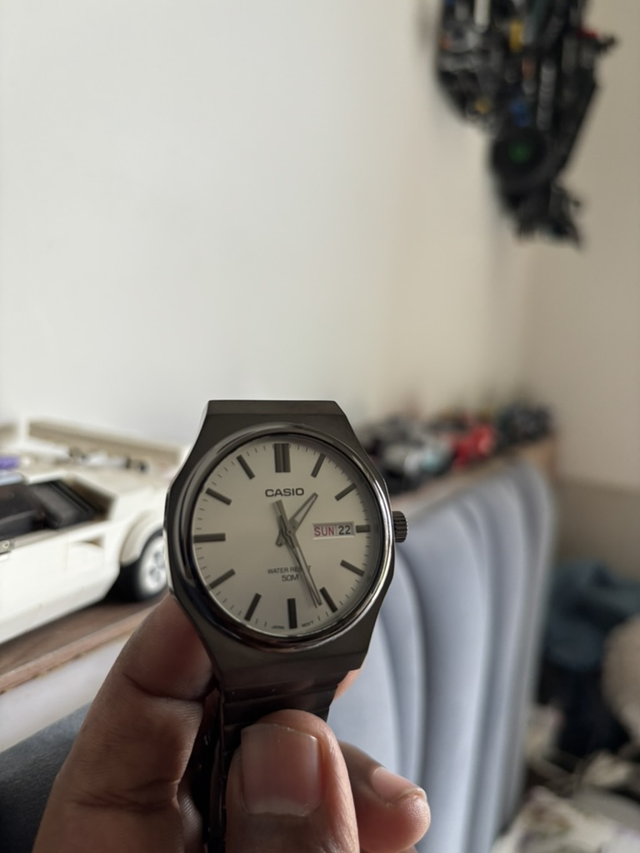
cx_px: 320
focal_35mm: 26
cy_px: 426
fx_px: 641
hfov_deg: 53.1
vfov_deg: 67.3
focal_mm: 5.96
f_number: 1.6
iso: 200
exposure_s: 1/60
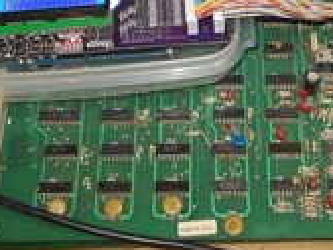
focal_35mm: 79
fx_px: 760
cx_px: 248
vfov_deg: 17.4
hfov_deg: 24.5
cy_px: -87
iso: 125
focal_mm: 5.2
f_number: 3.3
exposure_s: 1/25
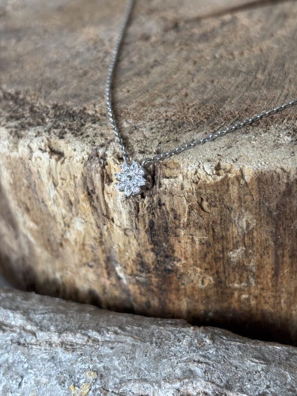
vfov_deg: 36.2
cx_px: 151
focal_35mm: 53
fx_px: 606
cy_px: 198
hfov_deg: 27.5
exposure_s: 1/60
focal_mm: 5.96
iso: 160
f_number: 1.6
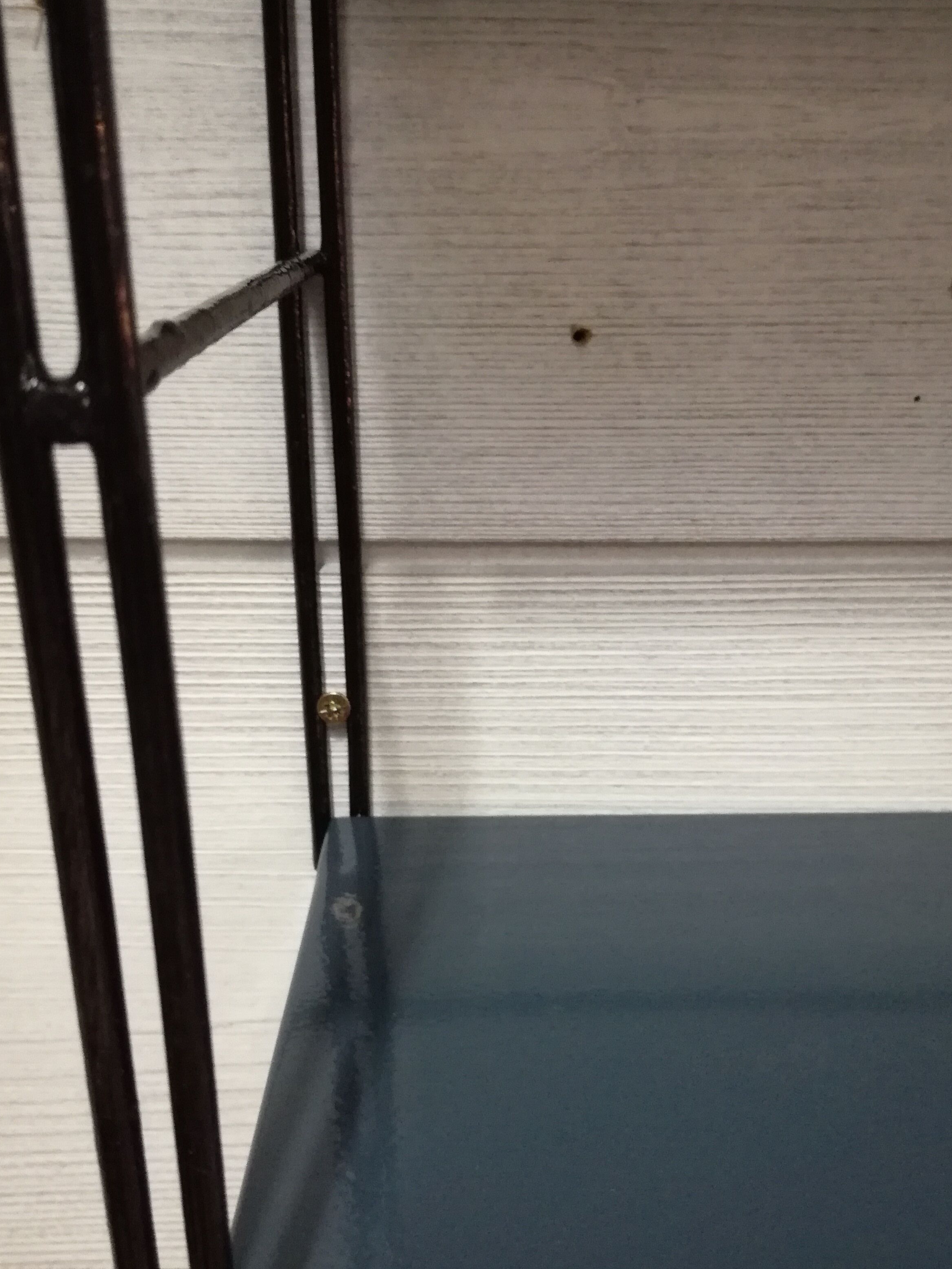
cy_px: 781
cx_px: 524
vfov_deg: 50.9
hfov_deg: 39.6
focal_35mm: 36
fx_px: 1320
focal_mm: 3.79
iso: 500
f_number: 2
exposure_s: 1/20
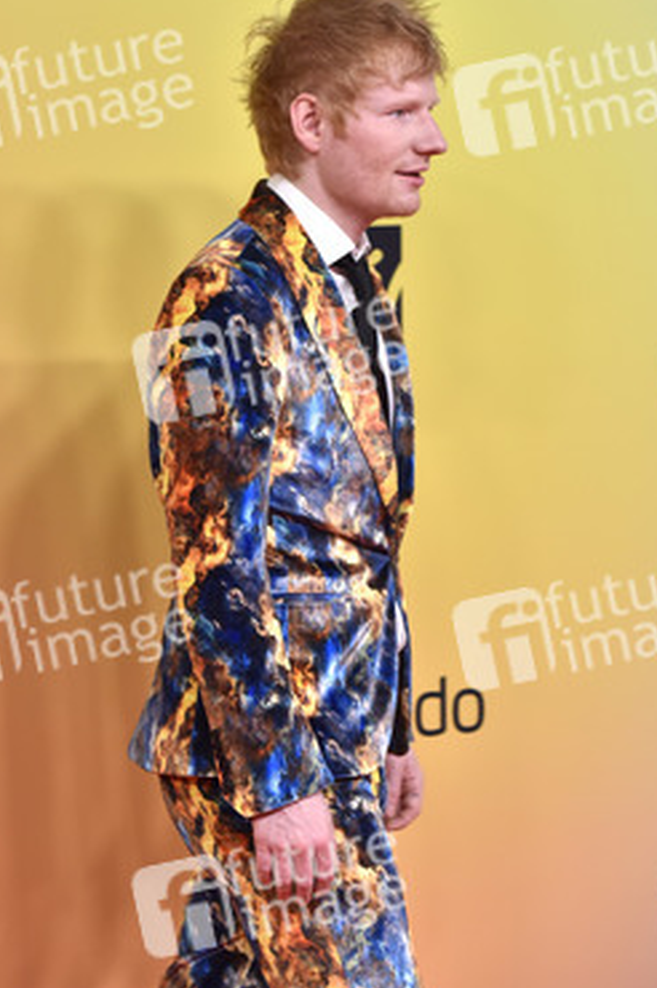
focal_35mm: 135
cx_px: 347
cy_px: 494
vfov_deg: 15.2
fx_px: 3702
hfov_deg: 10.1
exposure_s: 1/200
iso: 2000
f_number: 5.6
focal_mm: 125
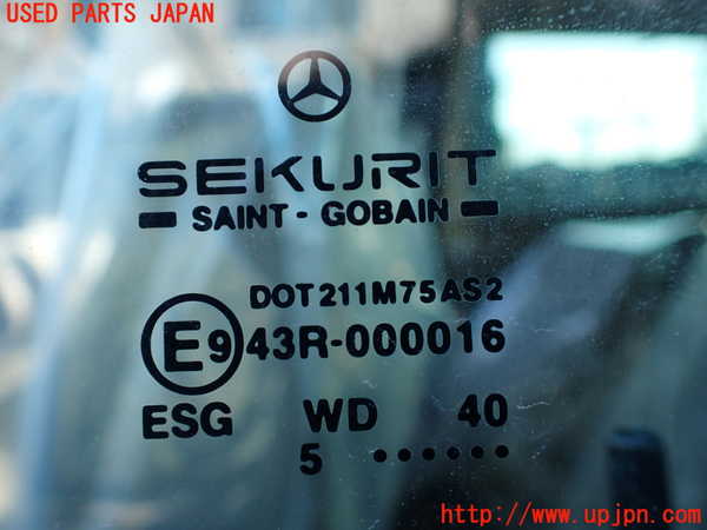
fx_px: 613
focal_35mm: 30
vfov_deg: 46.8
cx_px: 354
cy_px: 265
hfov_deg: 60.0
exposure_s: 1/125
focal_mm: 5.4
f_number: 2.3
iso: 160
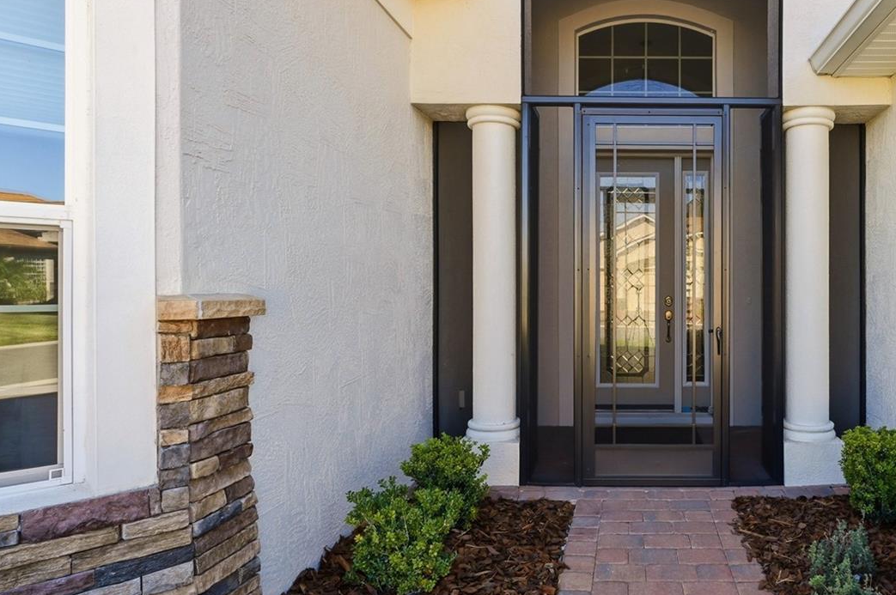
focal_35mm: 23
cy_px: 285
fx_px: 572
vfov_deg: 55.0
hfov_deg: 72.3
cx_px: 642
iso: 100
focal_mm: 10
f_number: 7.1
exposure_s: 1/1000
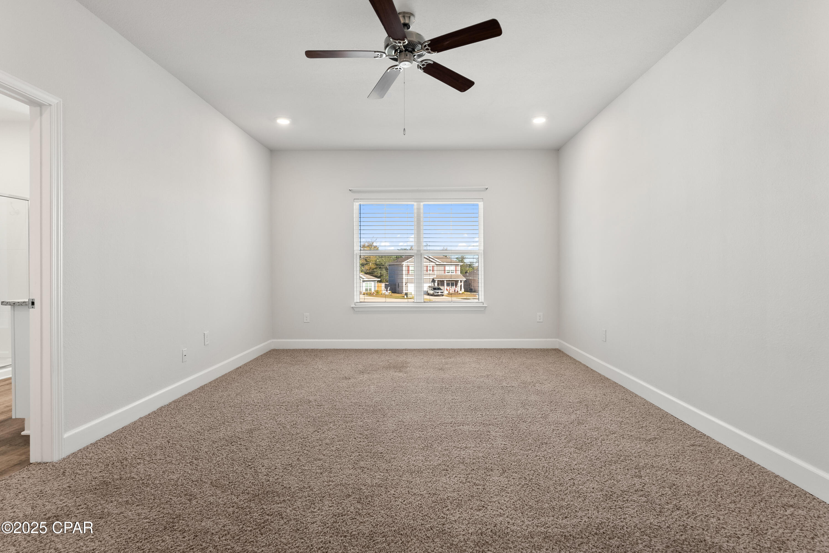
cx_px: 414
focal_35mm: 18
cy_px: 276
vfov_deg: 67.1
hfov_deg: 89.7
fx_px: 417
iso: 400
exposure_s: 1/6
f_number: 8
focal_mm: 18.1
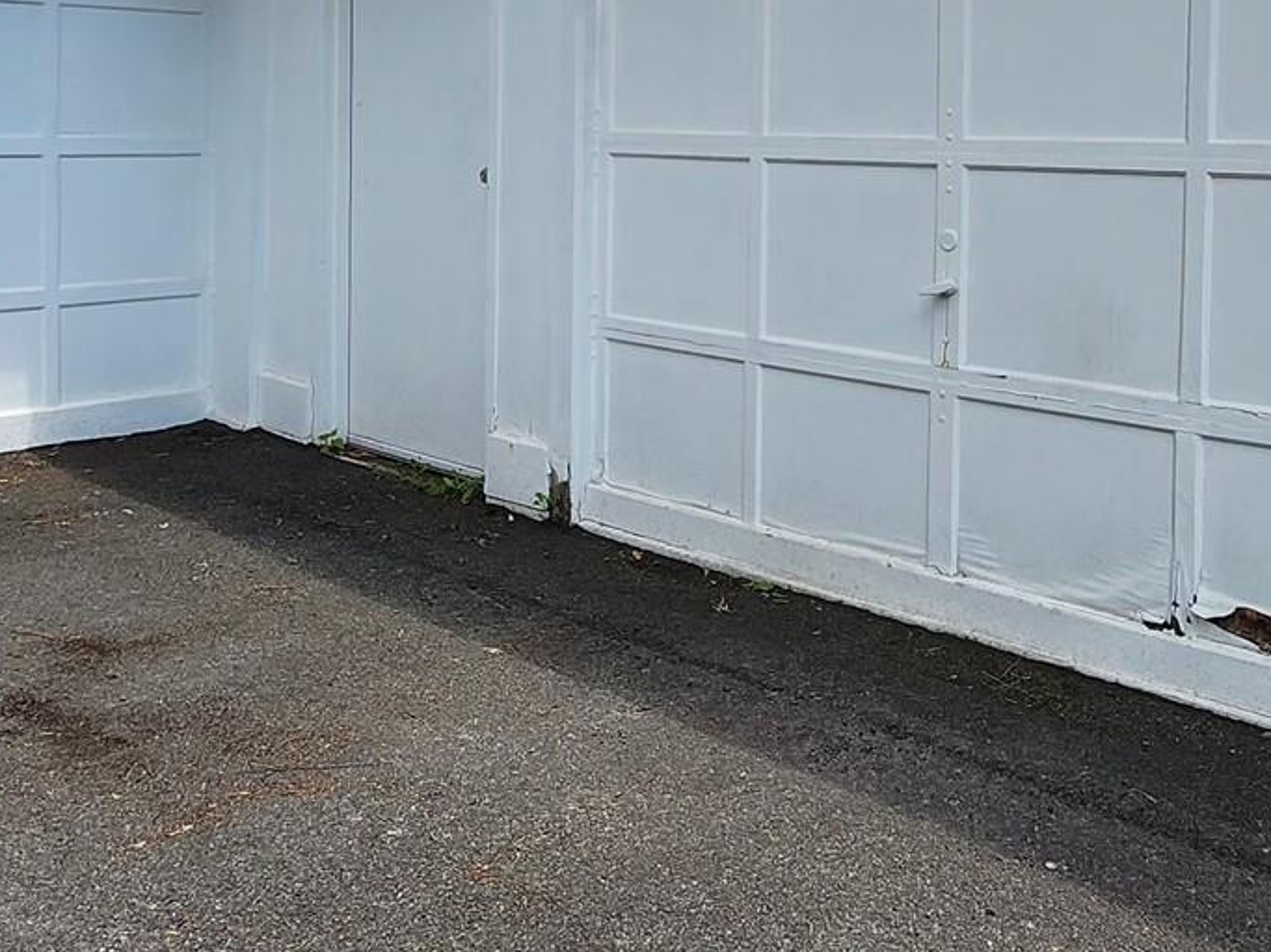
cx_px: 692
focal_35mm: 39
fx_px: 1432
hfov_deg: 47.8
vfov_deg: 35.7
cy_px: 195
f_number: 2.2
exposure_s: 1/986
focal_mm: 2.2
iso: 50
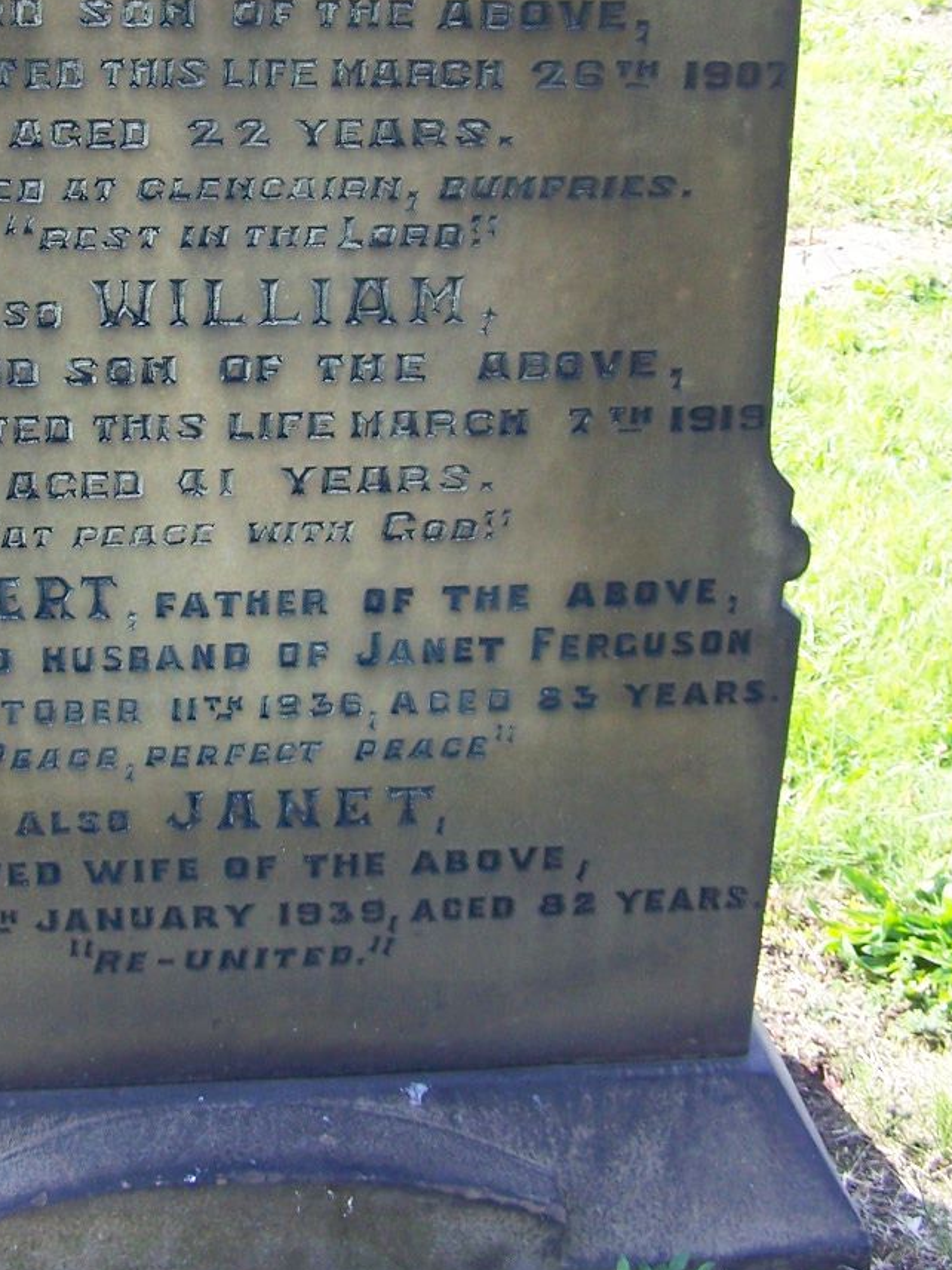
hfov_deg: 20.6
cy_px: 352
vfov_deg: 27.1
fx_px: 2603
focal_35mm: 71
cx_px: 314
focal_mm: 6.3
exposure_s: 1/160
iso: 64
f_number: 2.8
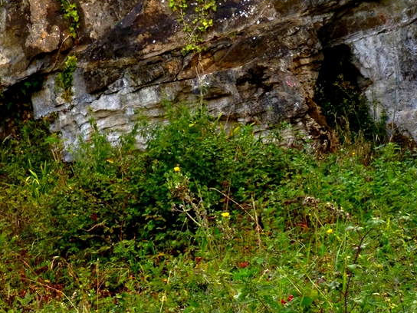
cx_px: 245
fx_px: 940
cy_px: 84
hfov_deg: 25.0
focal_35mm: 78
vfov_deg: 18.8
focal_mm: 9.4
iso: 125
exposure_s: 1/60
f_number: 6.3
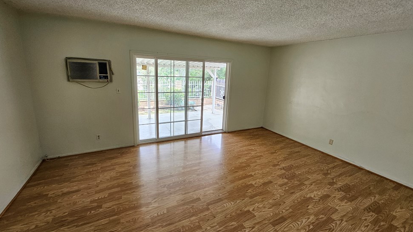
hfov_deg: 103.0
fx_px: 164
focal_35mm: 15
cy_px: 110
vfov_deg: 70.5
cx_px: 211
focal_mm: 1.7
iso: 160
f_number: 2.2
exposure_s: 1/60
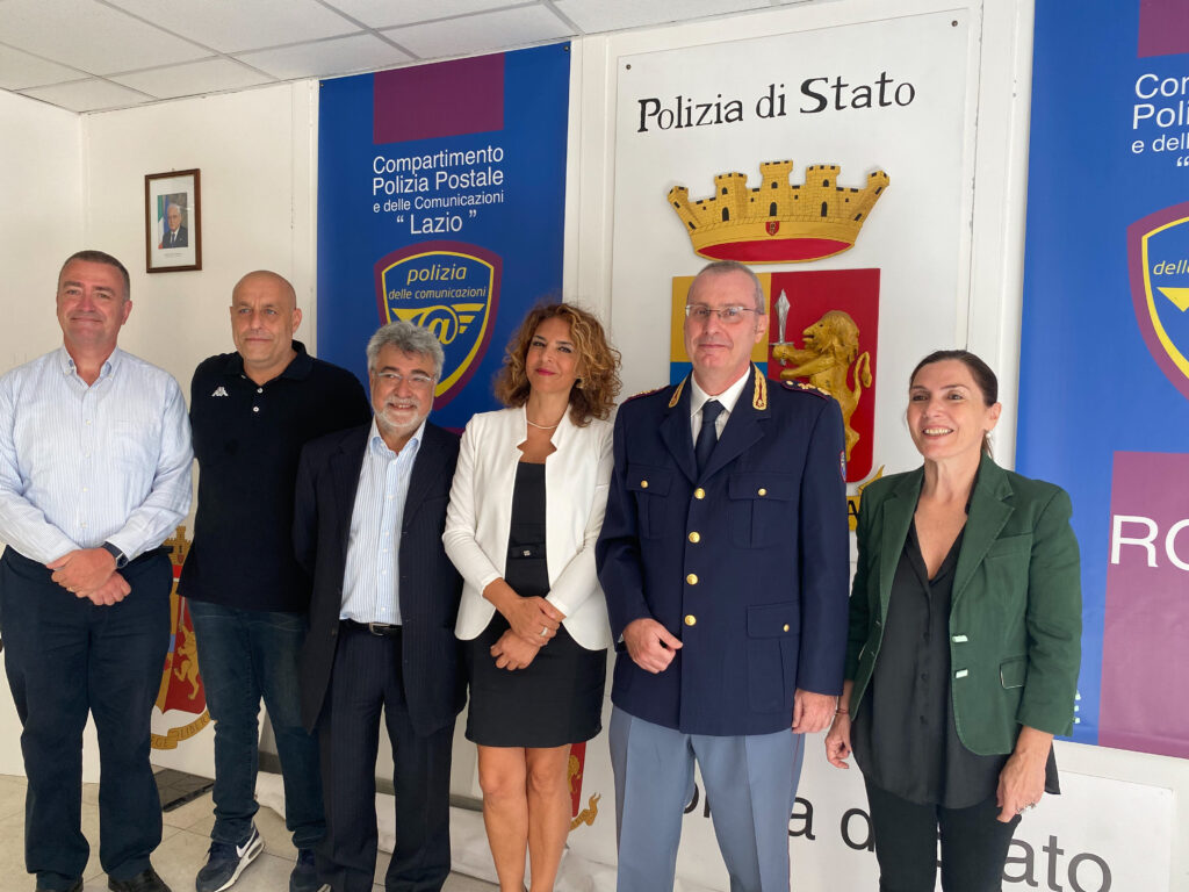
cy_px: 446
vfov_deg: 53.1
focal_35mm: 26
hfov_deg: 67.3
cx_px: 594
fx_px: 893
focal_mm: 4.25
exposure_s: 1/100
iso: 80
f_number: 1.8
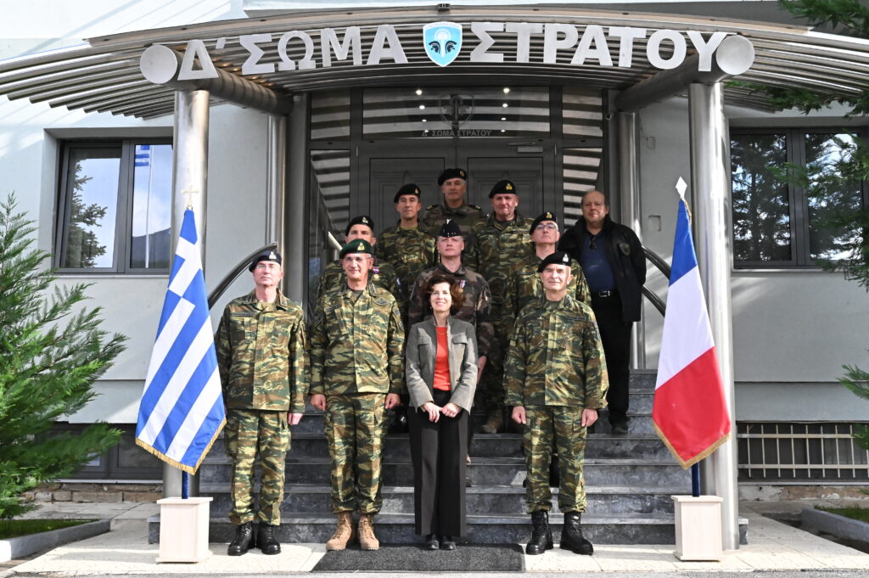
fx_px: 989
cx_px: 434
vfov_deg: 32.6
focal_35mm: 41
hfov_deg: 47.4
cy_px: 289
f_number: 22
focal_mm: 41
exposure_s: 1/400
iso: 7200
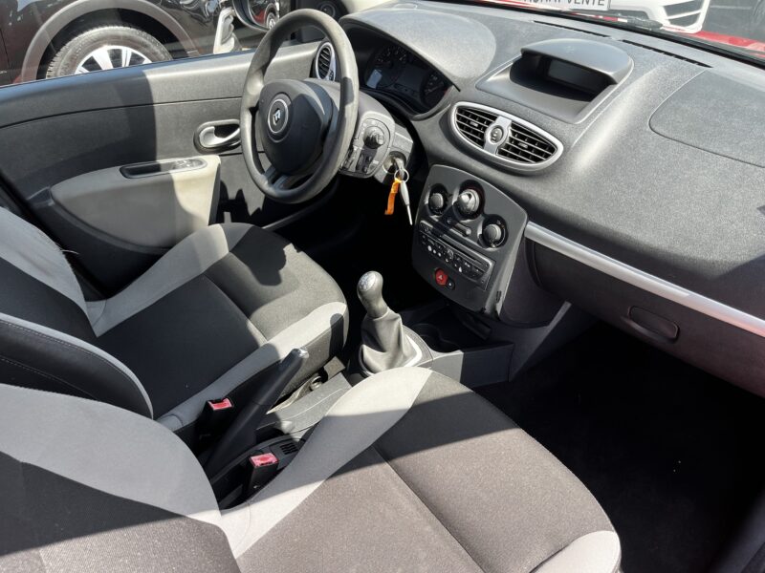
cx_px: 382
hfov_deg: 67.3
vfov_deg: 53.1
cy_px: 286
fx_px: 575
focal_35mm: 26
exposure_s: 1/260
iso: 40
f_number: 1.6
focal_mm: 5.1
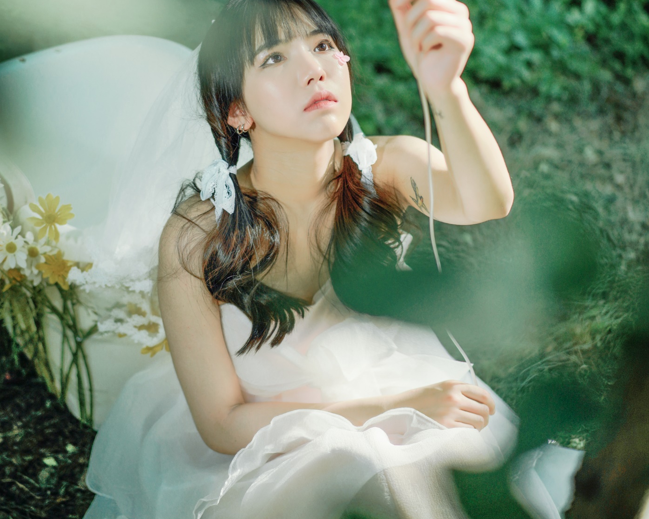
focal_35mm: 78
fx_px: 1498
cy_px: 152
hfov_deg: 24.4
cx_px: 326
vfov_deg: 19.6
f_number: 1.8
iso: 100
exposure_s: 1/1000
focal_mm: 55
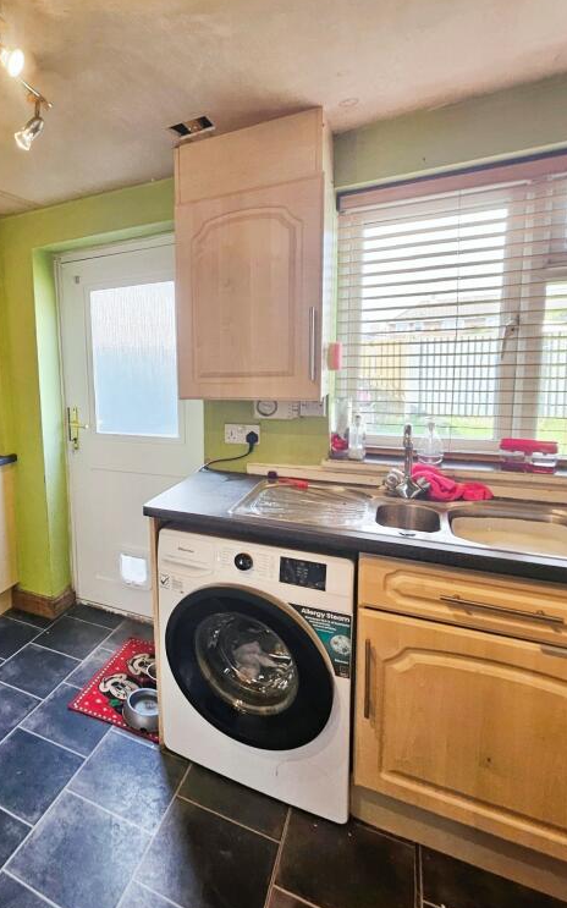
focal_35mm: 19
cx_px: 64
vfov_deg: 88.0
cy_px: 454
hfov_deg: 54.7
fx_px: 470
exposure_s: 1/50
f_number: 2.2
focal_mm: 1.7
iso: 100
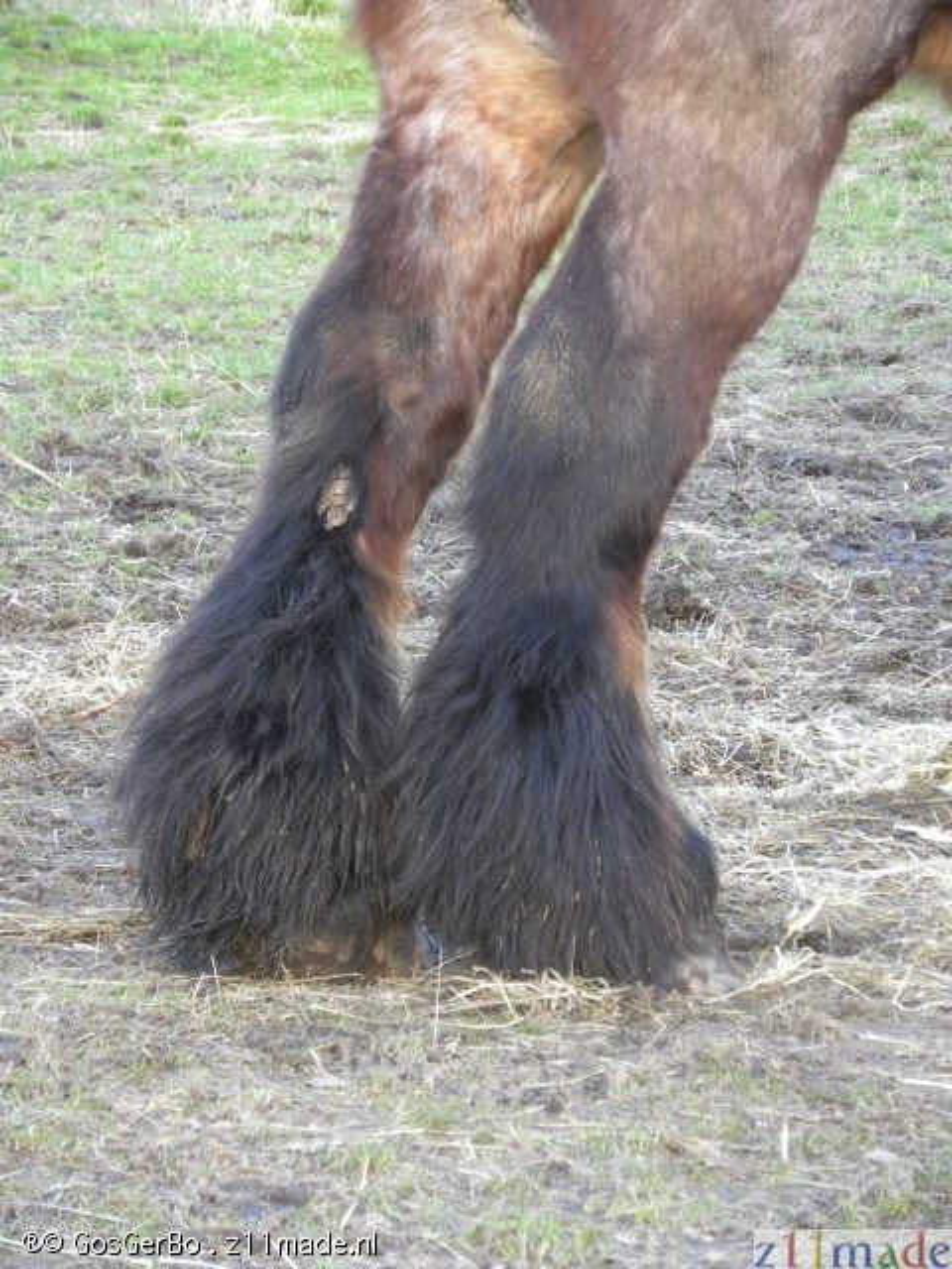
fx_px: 10671
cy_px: 634
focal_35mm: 291
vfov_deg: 6.8
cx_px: 476
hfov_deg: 5.1
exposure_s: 1/66
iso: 356
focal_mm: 51.8
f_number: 4.5
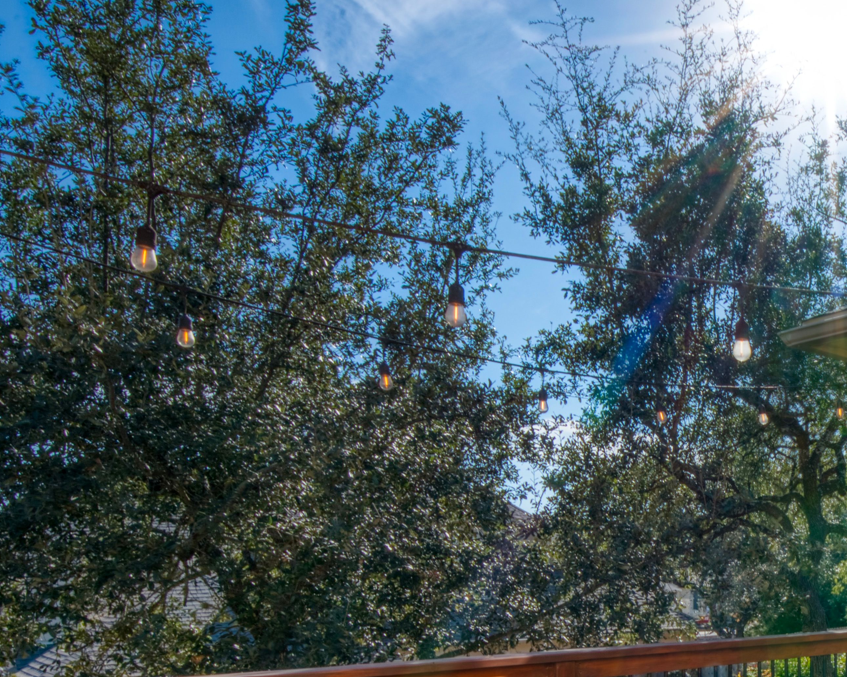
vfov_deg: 39.6
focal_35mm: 35
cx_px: 846
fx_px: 877
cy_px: 590
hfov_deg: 44.0
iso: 100
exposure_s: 1/2
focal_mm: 16
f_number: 22
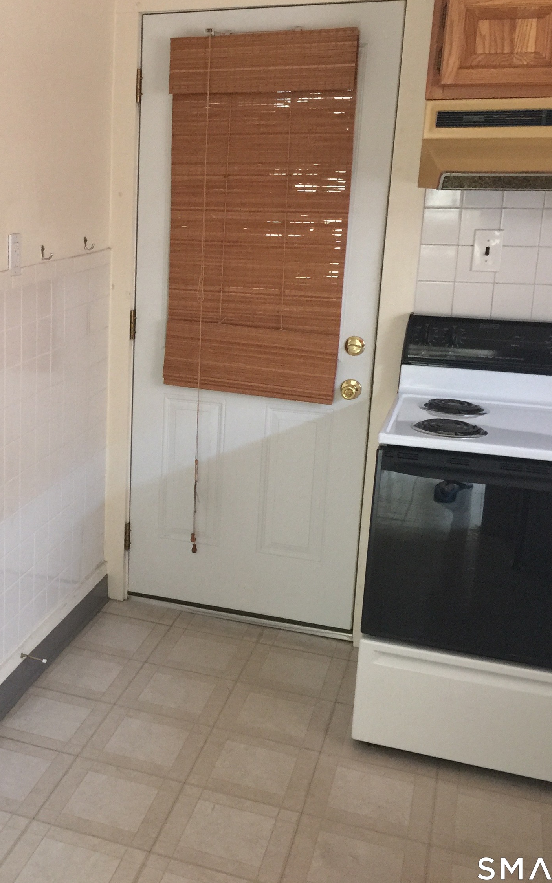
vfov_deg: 47.2
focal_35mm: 42
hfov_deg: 29.3
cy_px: 437
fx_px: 1011
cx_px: 54
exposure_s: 1/15
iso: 80
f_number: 2.2
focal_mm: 4.15
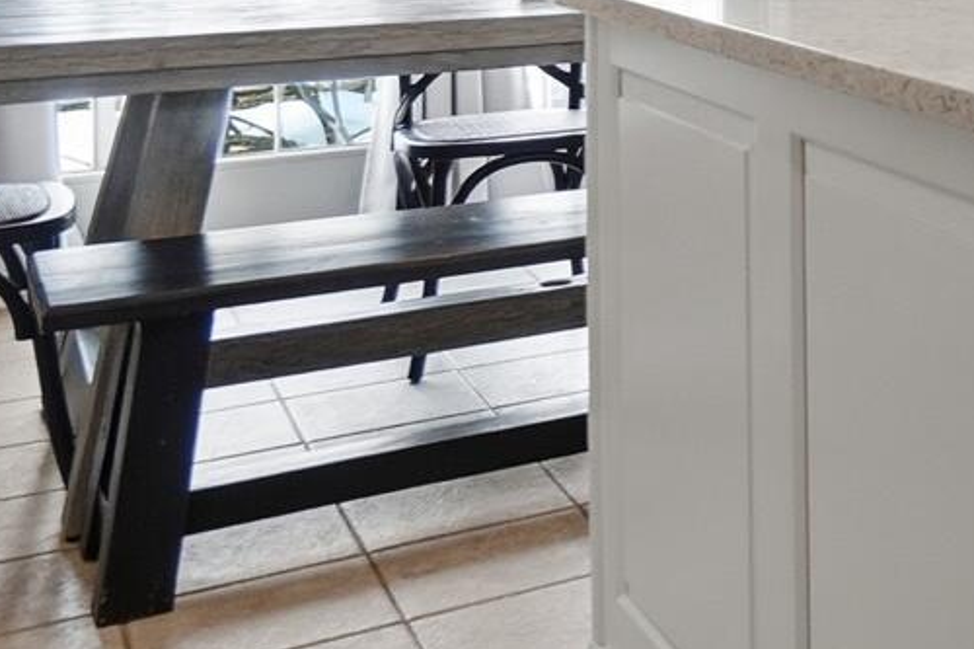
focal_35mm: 60
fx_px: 1623
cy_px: -118
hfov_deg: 24.2
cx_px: 1549
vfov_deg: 21.1
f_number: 4
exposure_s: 1/1000
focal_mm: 10
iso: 100
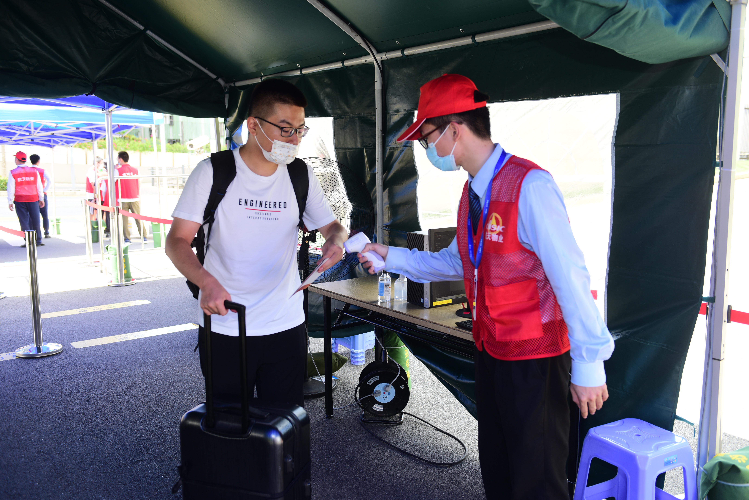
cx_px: 374
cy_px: 250
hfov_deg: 58.7
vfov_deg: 41.1
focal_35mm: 32
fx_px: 666
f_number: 3.5
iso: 125
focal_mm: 32
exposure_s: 1/125
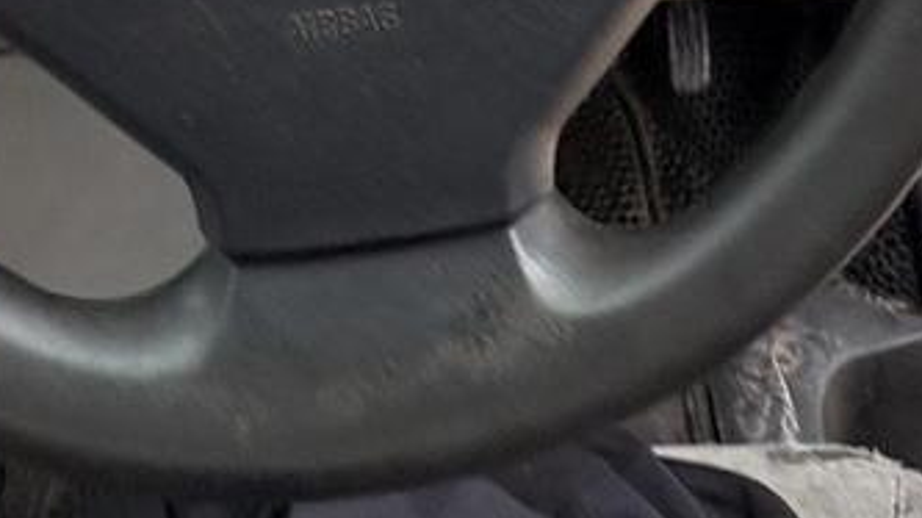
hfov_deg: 49.2
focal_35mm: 41
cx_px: 537
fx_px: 1002
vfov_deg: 22.5
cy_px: -302
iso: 125
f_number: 2.2
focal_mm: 2.22
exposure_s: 1/99
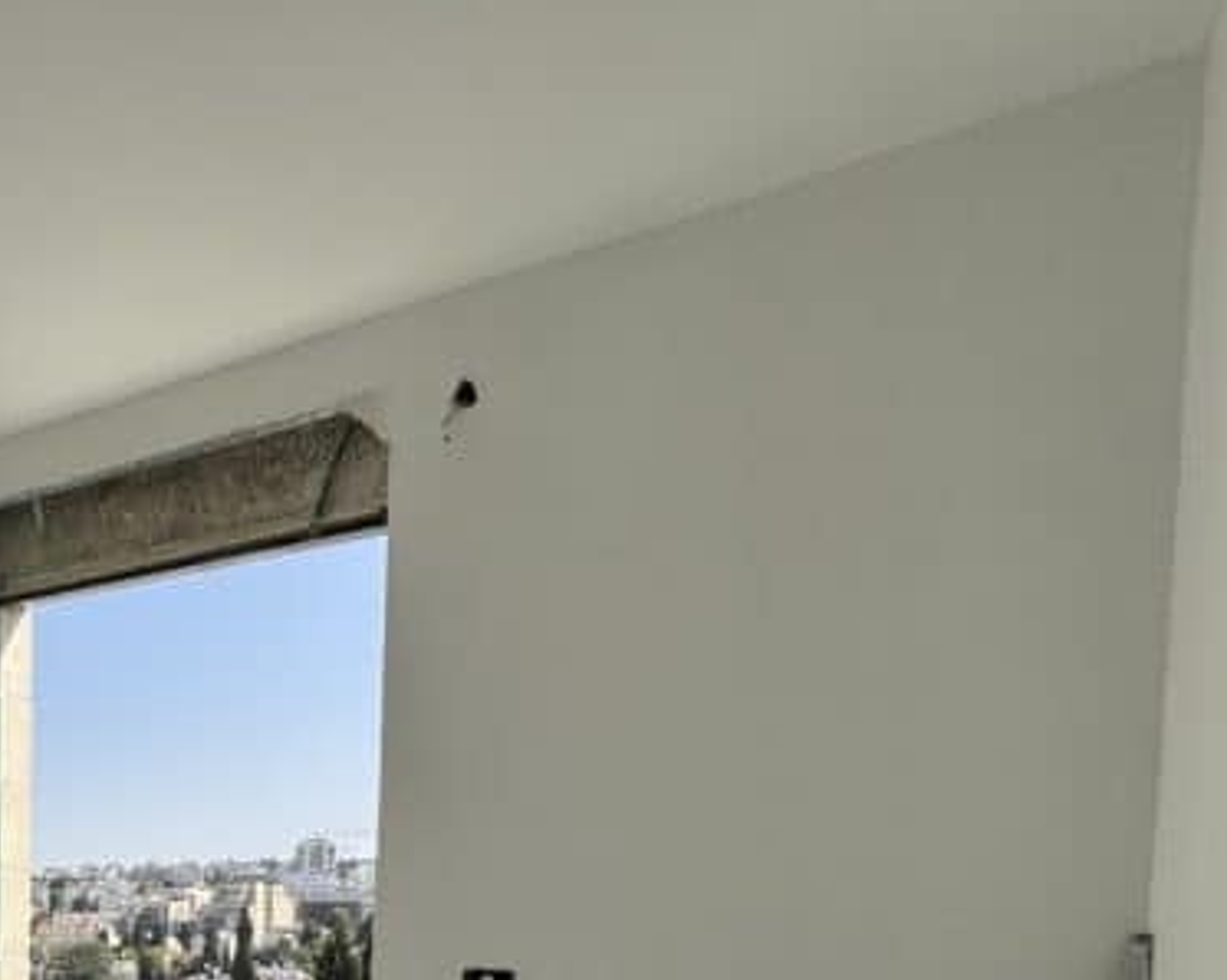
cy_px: 992
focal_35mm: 33
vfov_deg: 39.1
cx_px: -158
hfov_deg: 41.6
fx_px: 1198
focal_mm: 2.22
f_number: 2.2
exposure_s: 1/1789
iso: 50
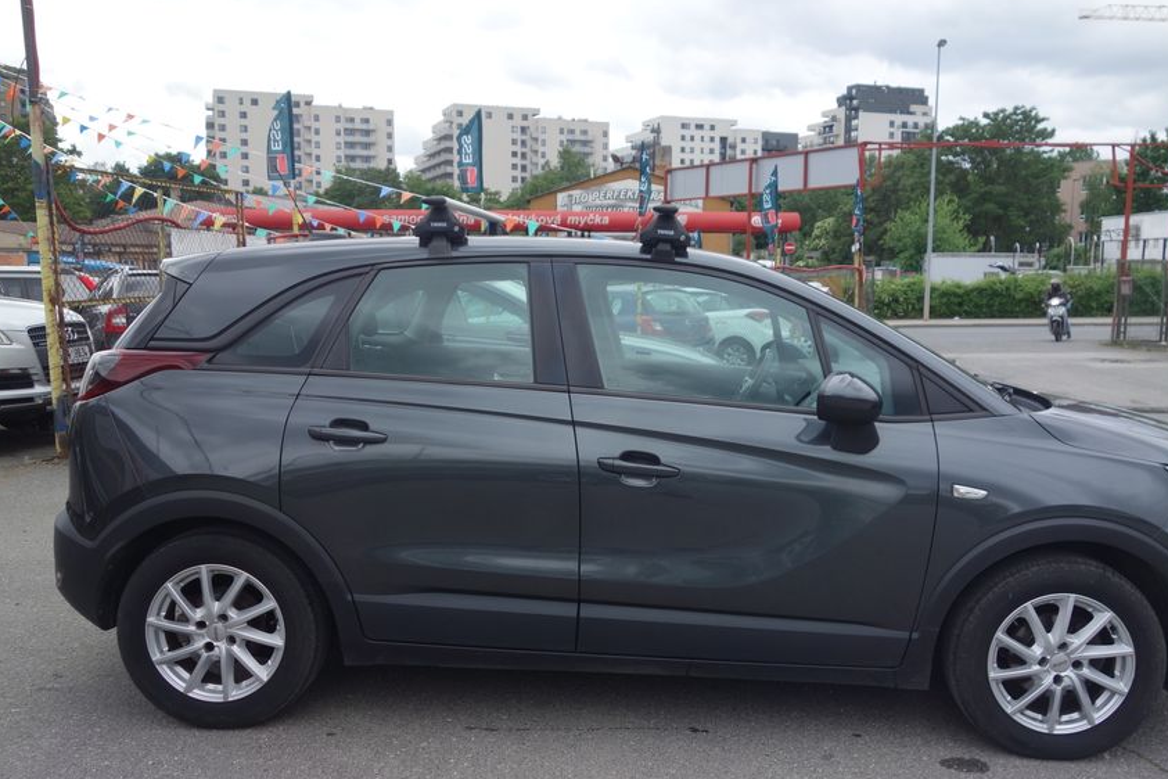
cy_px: 422
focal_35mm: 34
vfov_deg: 38.9
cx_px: 630
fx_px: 1103
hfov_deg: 55.7
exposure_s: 1/1000
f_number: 2.8
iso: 125
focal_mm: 10.4
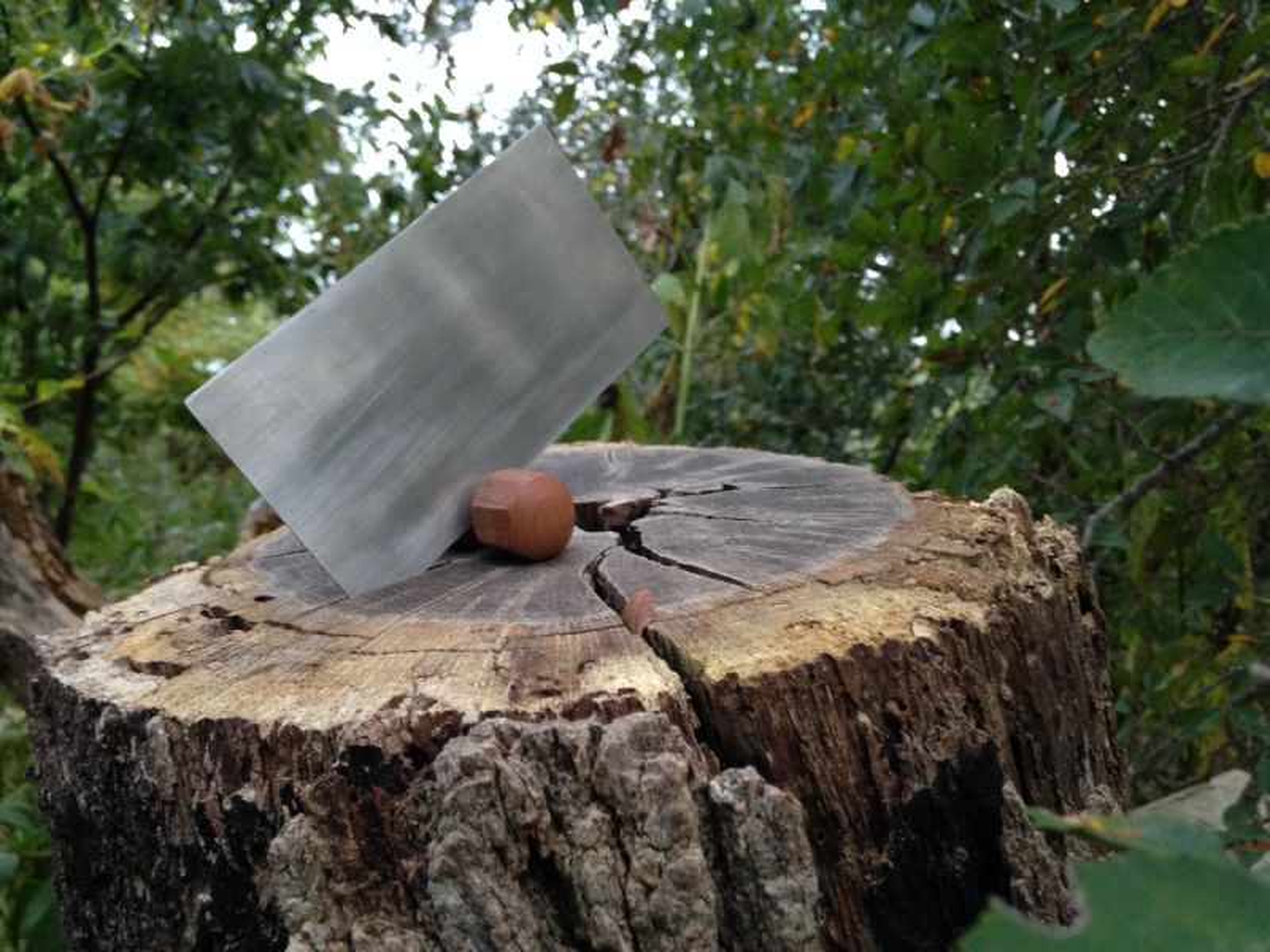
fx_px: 1211
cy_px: 476
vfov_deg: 42.9
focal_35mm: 33
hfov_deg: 55.4
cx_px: 635
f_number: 2.4
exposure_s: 1/20
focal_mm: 4.12
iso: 250
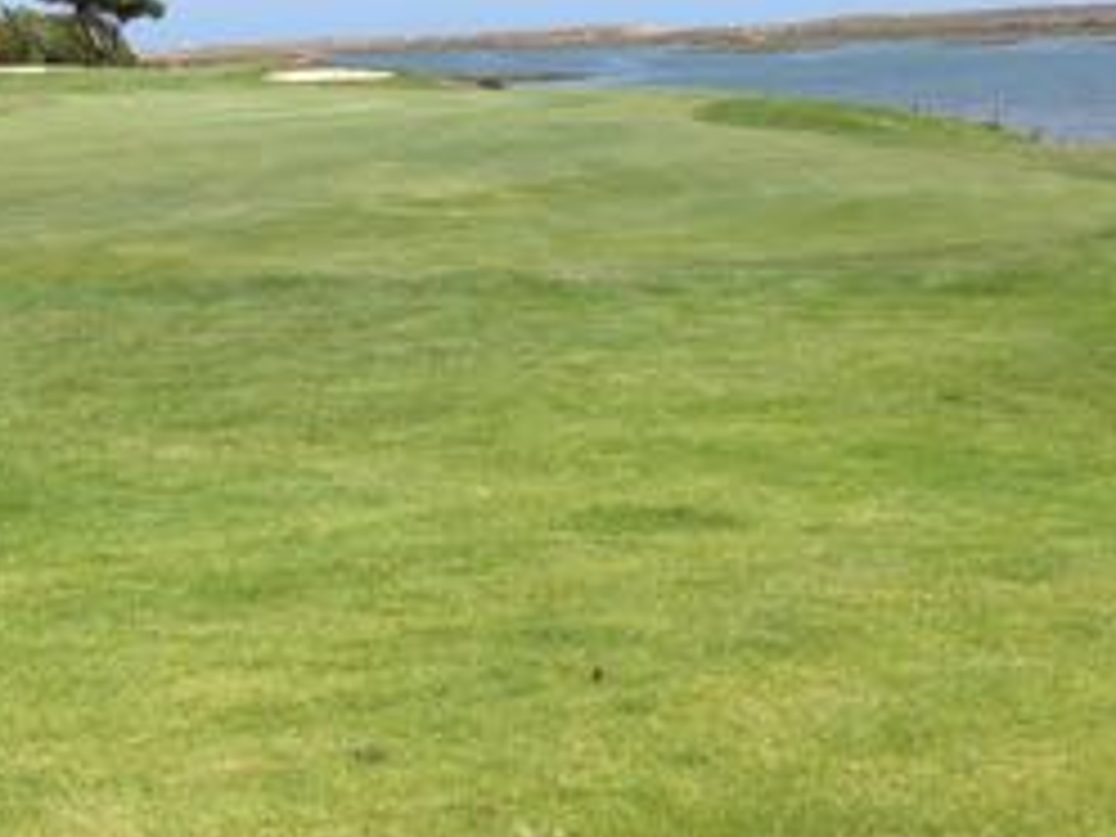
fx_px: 2740
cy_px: 126
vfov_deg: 17.2
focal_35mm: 85
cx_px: 261
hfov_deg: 22.8
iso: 50
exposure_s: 1/1748
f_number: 2.4
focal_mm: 4.12
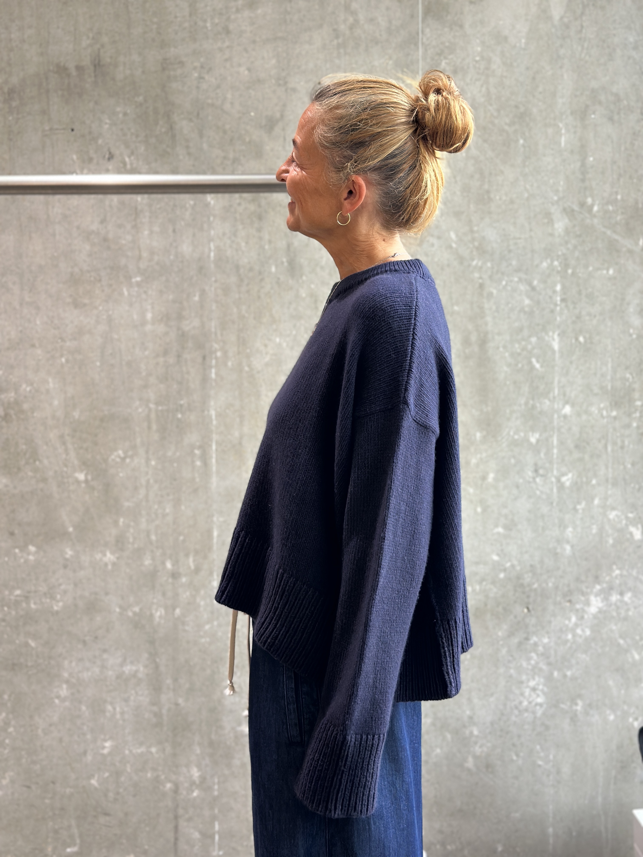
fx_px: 1189
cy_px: 428
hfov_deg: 30.3
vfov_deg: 39.7
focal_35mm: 48
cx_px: 322
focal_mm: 6.86
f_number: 1.78
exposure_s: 1/120
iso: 125
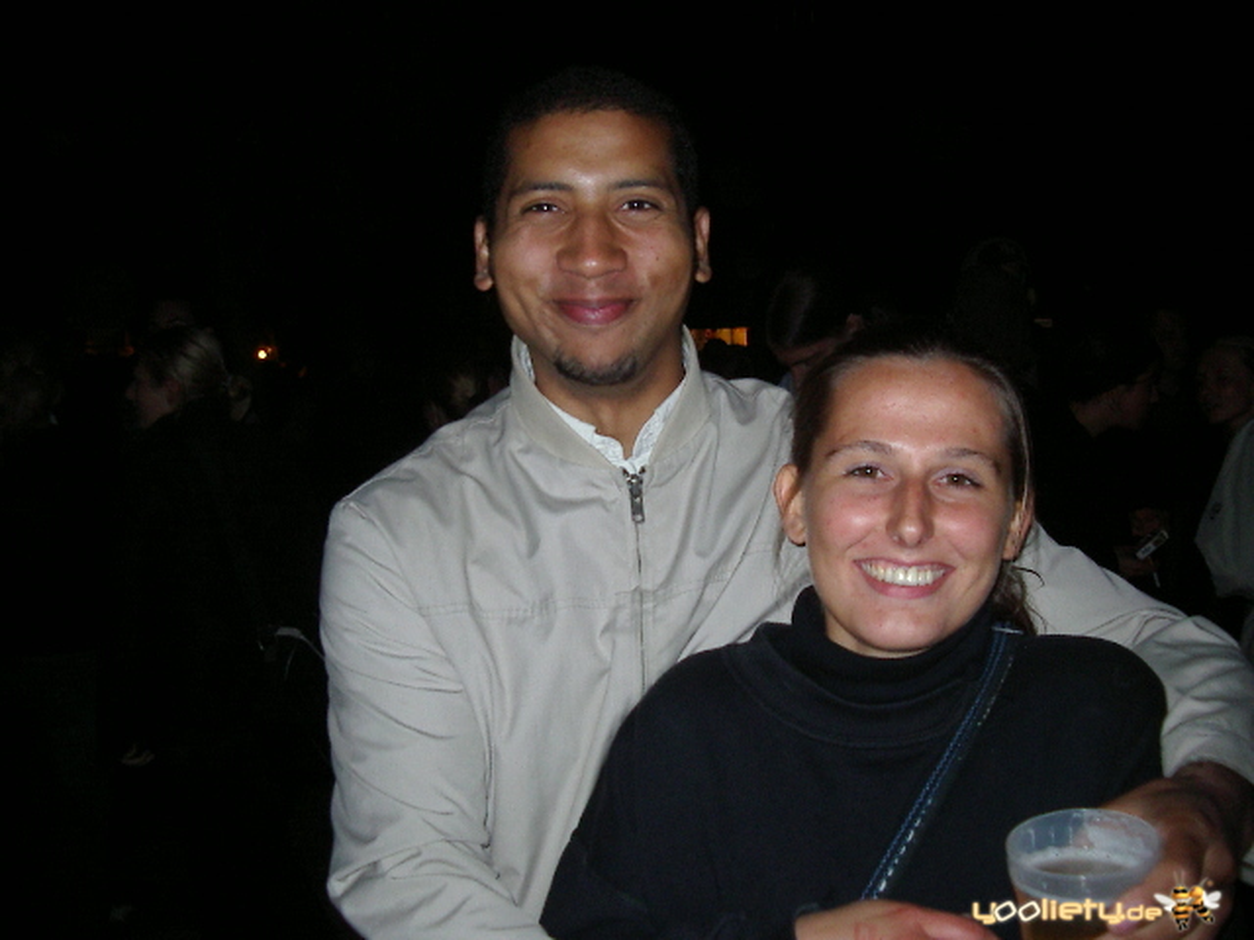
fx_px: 1377
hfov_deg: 49.0
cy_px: 470
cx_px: 627
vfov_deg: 37.7
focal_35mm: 38
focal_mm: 5.8
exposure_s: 1/60
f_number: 2.6
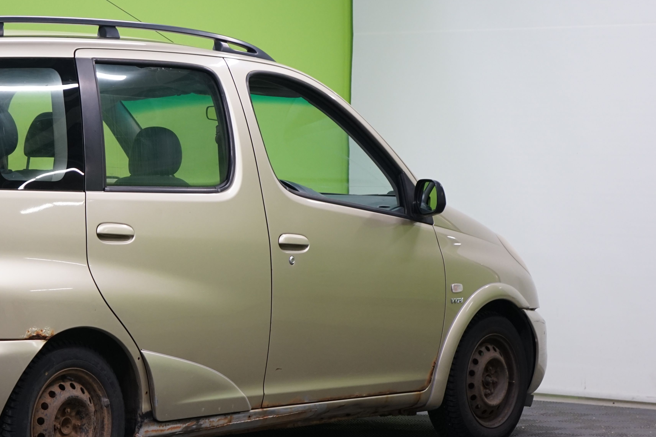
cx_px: 102
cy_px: 231
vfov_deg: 11.1
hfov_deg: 16.5
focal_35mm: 123
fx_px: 2241
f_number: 5.6
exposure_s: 1/50
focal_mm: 70
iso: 1000
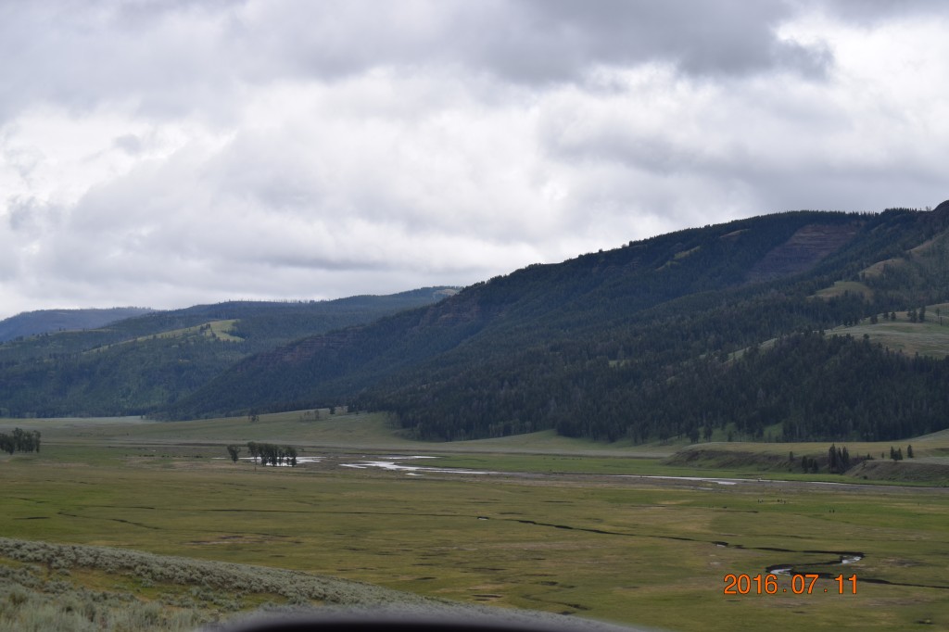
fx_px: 2174
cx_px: 474
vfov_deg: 16.5
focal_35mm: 82
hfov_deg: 24.6
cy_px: 316
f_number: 10
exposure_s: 1/400
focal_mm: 55
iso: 200
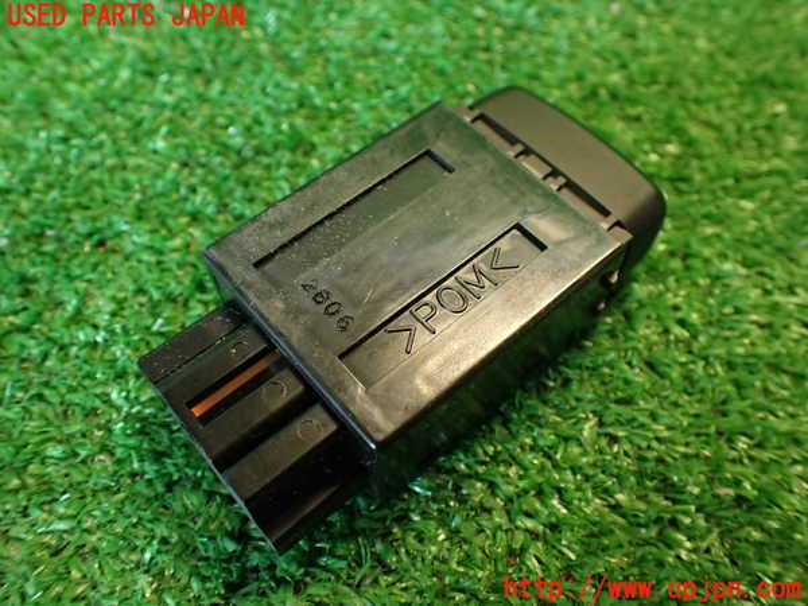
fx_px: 700
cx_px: 404
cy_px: 303
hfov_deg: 60.0
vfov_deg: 46.8
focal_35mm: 30
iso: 320
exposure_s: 1/30
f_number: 2.3
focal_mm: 5.4
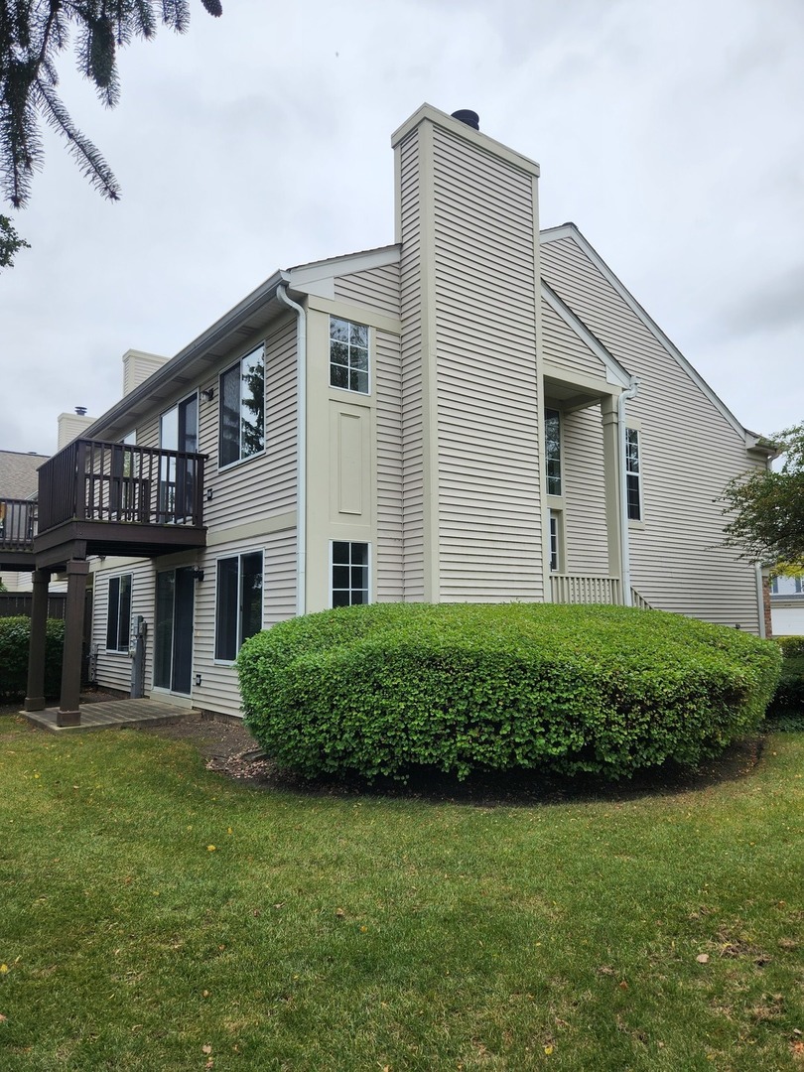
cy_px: 536
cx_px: 402
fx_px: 712
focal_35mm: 23
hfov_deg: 58.9
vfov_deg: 73.9
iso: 20
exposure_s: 1/257
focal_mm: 5.4
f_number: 1.8
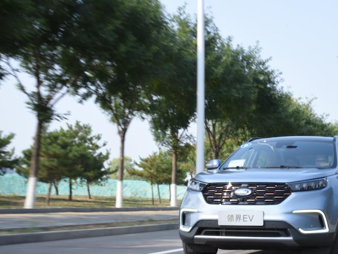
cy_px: 188
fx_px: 713
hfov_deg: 26.0
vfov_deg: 20.0
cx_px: 290
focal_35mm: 73
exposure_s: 1/50
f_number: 22
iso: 400
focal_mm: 44
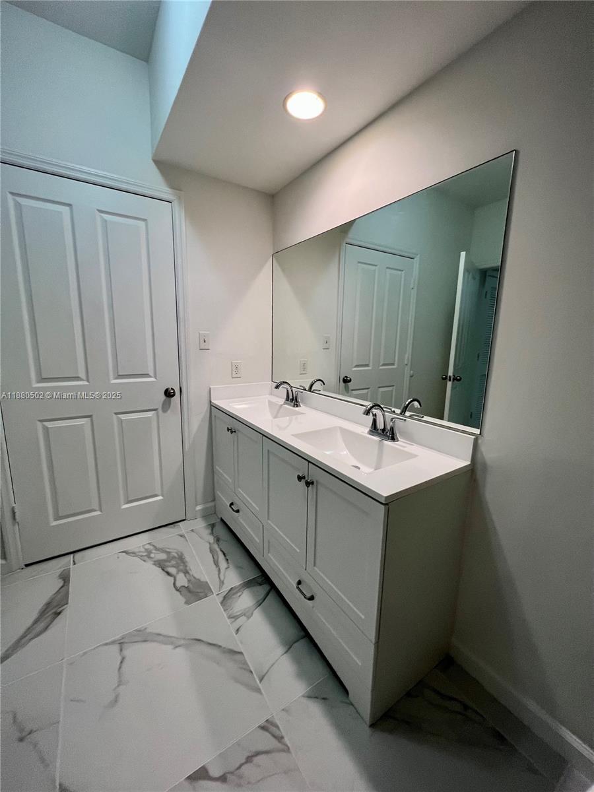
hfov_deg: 89.9
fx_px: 297
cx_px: 297
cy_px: 396
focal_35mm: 13
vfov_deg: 106.2
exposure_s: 1/120
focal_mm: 1.57
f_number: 1.8
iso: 250
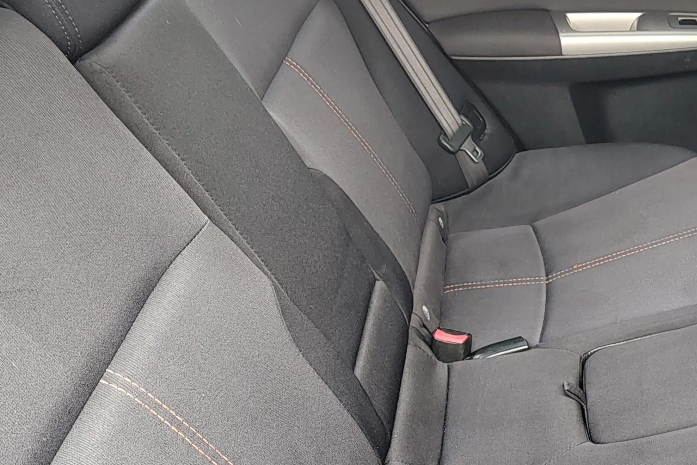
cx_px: 615
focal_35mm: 54
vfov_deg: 24.8
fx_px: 1045
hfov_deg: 35.0
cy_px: 353
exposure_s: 1/50
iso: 205
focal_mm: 5.56
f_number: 1.8
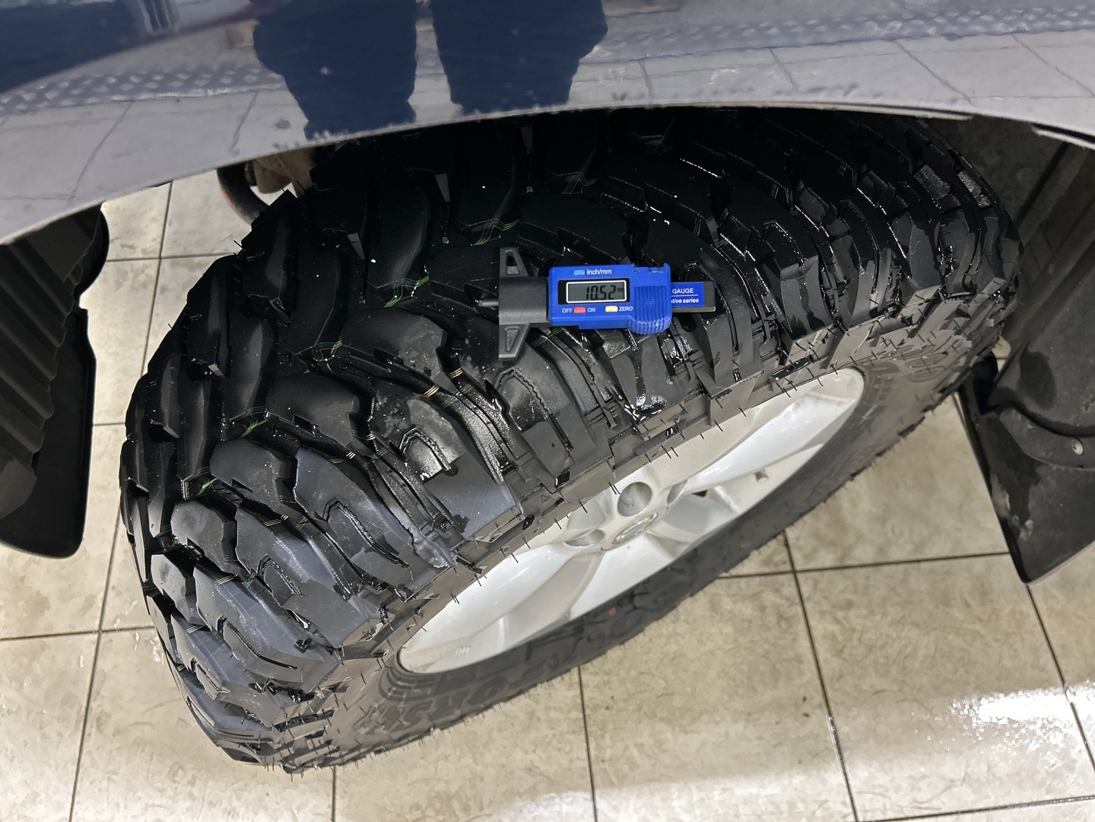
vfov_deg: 53.1
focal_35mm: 26
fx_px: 822
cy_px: 411
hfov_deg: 67.3
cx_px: 548
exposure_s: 1/50
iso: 200
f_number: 1.5
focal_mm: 5.7
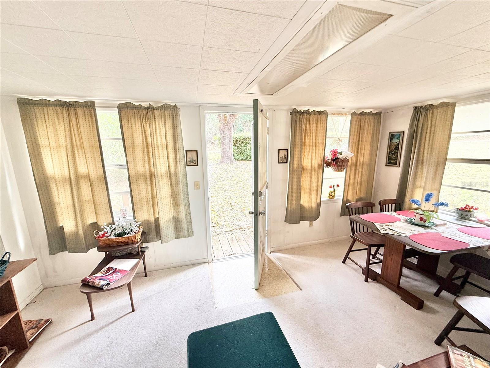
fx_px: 198
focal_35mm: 14
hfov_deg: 102.1
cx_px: 245
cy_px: 184
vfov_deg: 85.7
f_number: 2.2
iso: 64
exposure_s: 1/99
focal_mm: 2.22
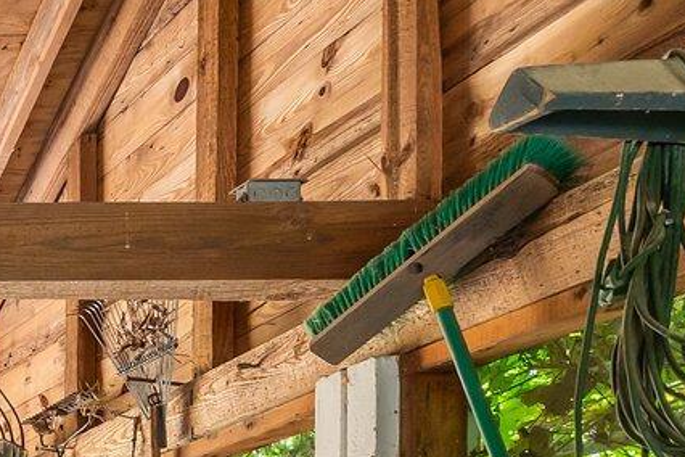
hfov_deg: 19.5
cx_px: -558
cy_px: 762
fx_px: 1465
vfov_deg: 15.7
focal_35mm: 77
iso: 400
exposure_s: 1/20
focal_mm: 16
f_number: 8
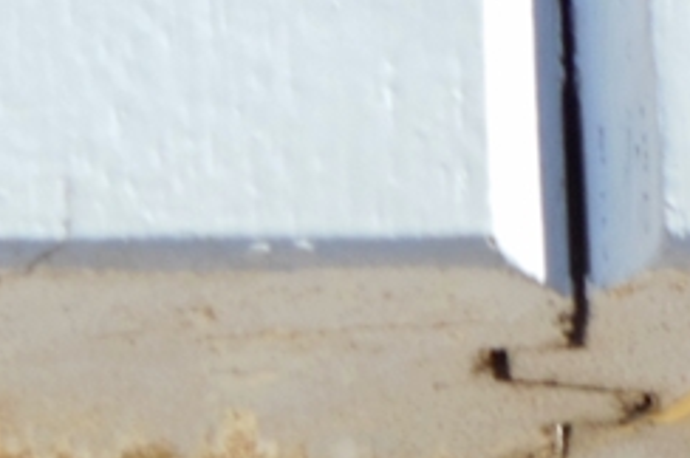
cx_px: 291
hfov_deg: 4.2
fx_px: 9437
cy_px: 697
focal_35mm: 493
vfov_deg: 2.8
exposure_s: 1/40
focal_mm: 29.5
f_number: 5.9
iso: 125
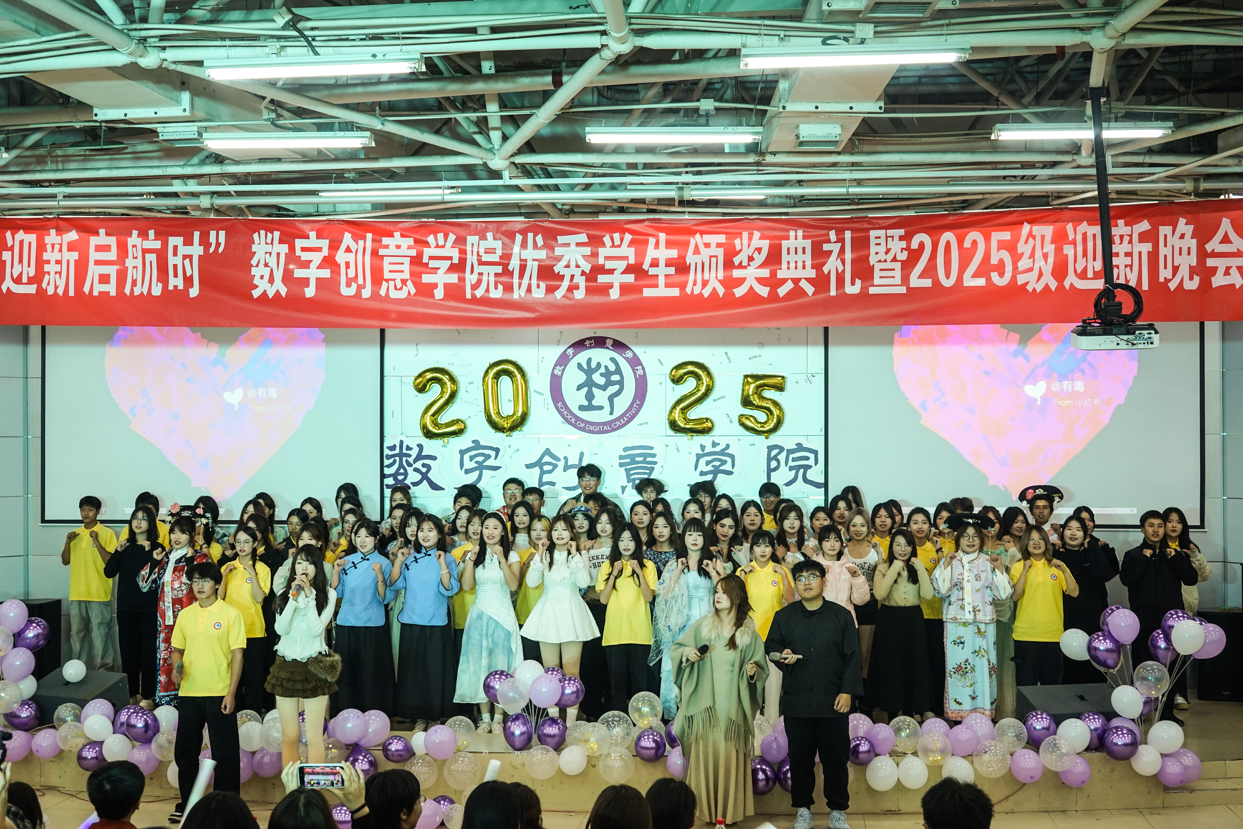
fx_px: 1519
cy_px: 414
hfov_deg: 44.5
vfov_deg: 30.5
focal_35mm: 44
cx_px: 622
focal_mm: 44
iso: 640
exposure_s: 1/80
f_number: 5
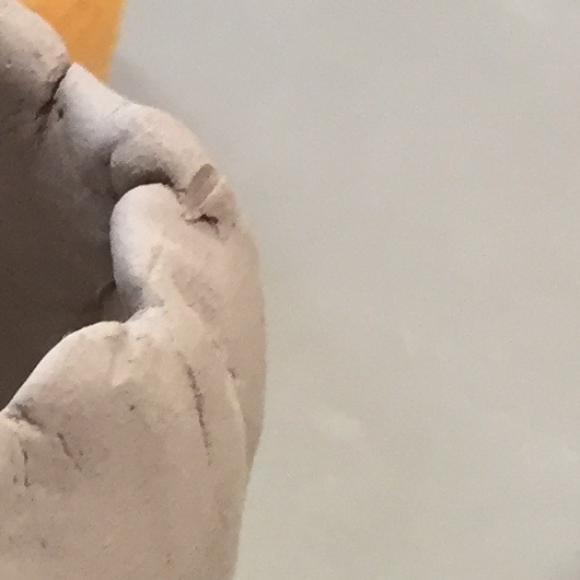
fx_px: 2995
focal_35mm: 158
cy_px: 847
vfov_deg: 10.7
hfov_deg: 9.8
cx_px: -769
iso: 40
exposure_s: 1/30
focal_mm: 4.15
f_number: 2.2
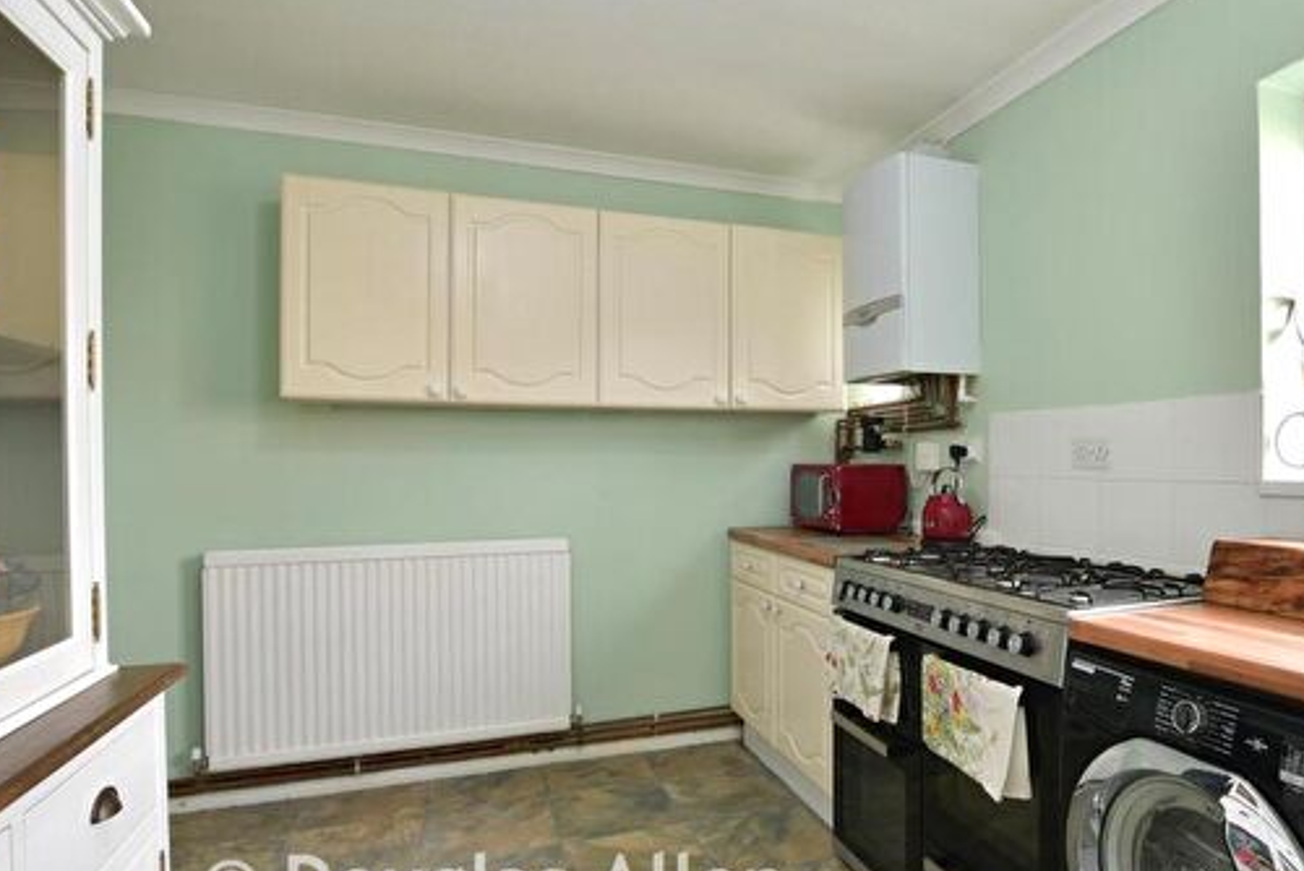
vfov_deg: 59.5
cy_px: 468
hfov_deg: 80.0
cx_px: 795
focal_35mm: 21
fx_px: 761
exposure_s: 1/1.3
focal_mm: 10
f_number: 8
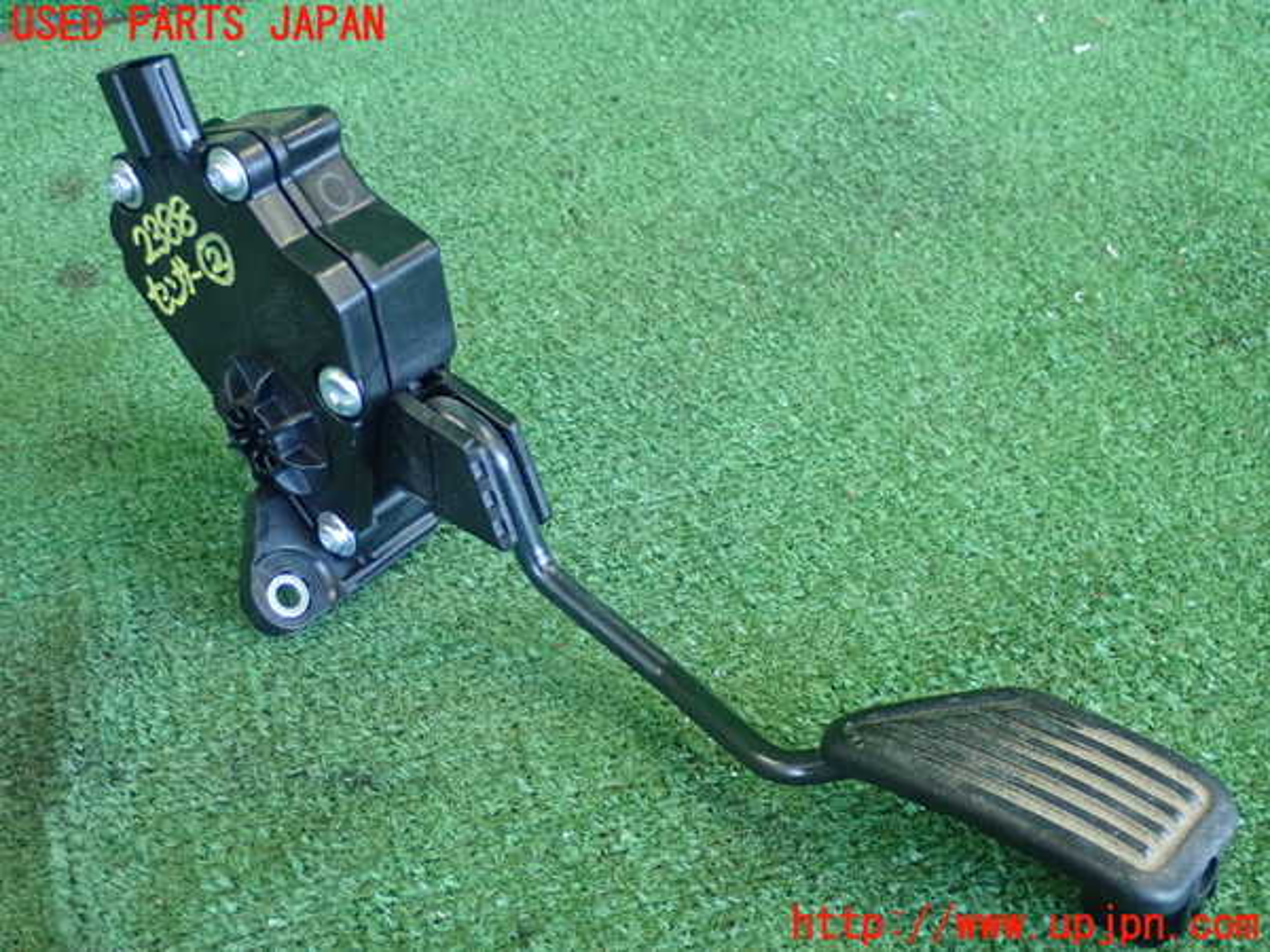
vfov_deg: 29.7
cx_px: 635
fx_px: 1798
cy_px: 476
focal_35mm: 49
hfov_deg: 38.9
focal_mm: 8.99
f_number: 3.2
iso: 800
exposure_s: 1/50
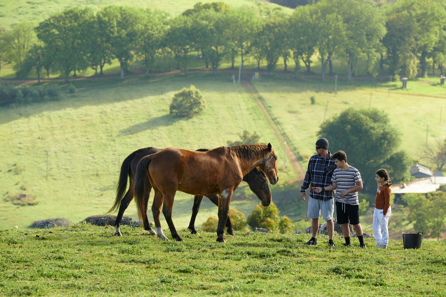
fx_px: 2476
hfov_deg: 10.3
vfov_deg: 6.9
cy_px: 148
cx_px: 223
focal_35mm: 200
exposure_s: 1/100
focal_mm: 200
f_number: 7.1
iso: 100
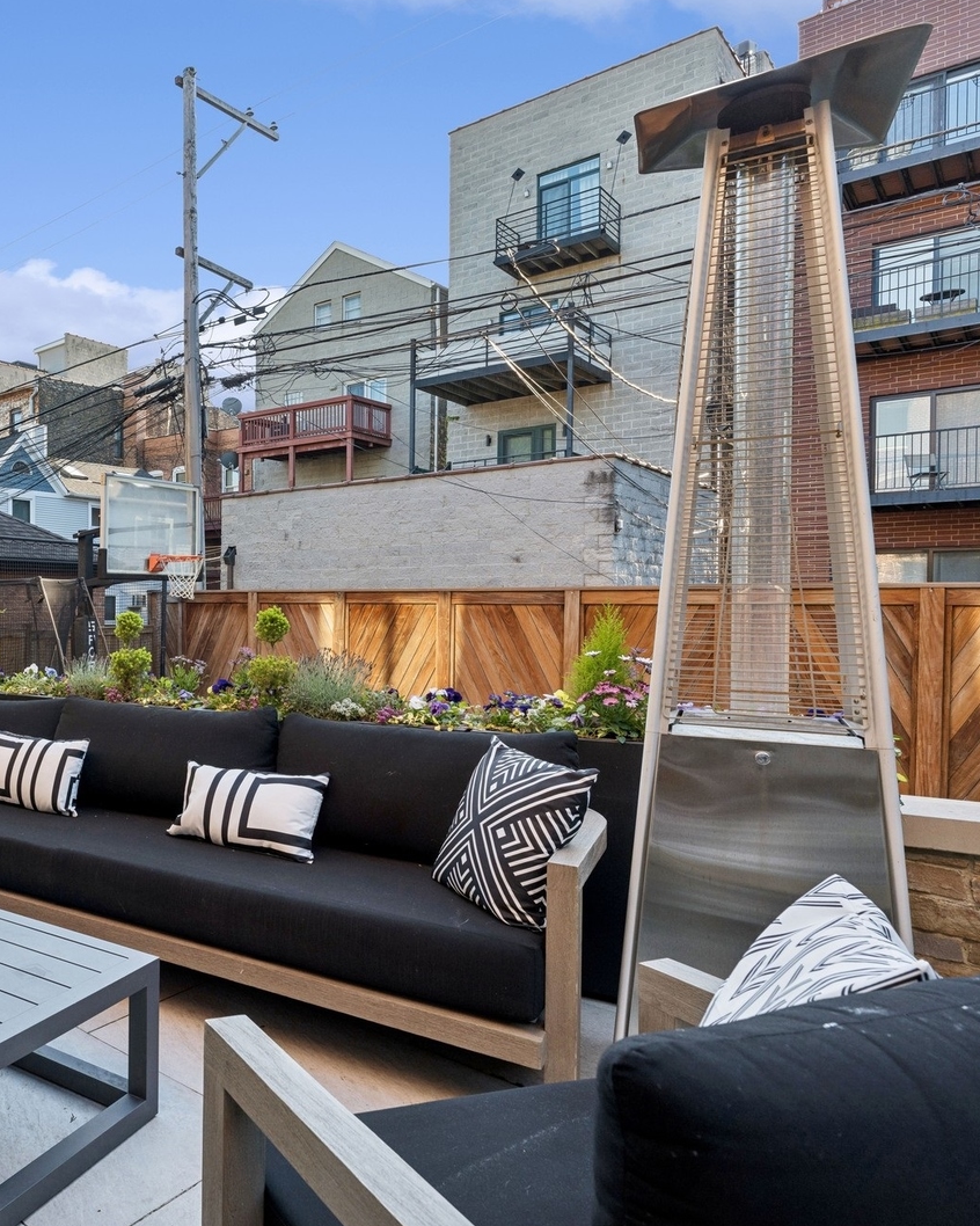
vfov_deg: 72.6
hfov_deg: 52.0
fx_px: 834
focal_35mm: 23
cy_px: 608
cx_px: 63
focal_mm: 16
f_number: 8
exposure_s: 1/125
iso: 320
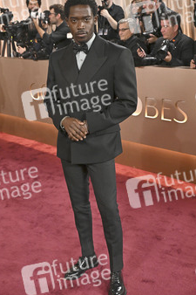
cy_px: 144
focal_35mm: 45
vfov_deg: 43.6
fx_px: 368
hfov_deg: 29.8
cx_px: 91
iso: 2500
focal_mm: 38
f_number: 5
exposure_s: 1/320
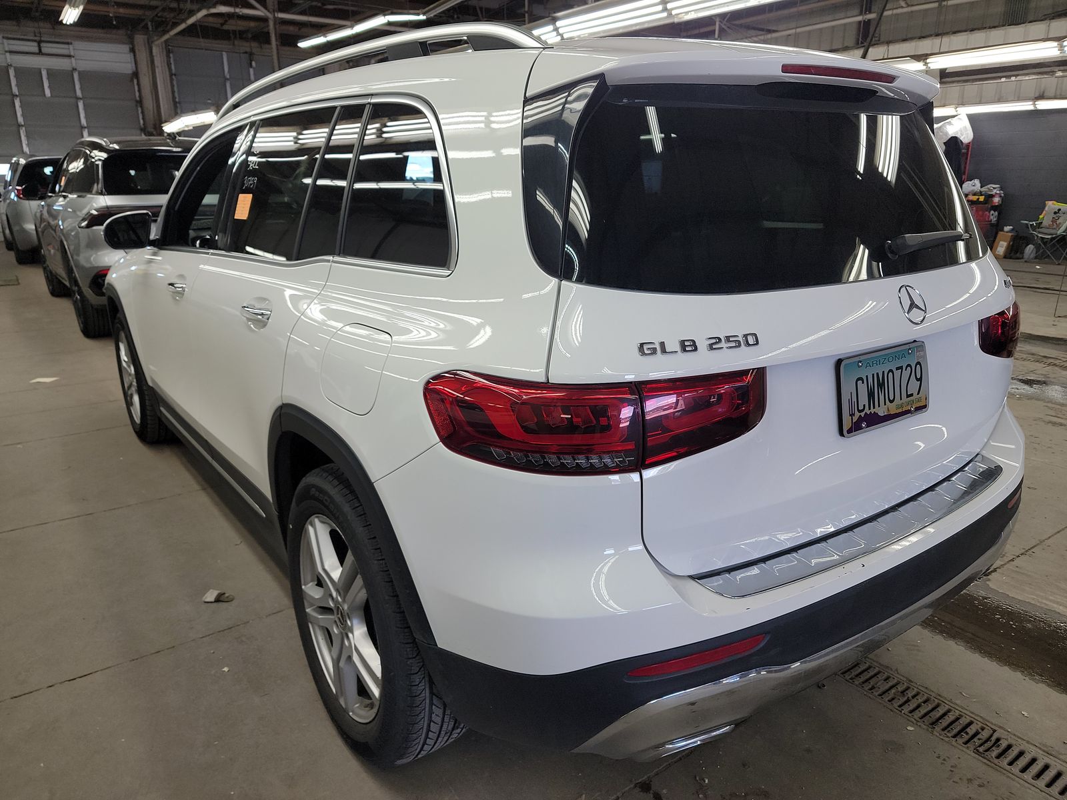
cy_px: 400
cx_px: 534
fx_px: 740
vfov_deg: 56.8
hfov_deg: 71.6
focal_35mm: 24
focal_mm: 6.7
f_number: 1.8
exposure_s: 1/119
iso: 87
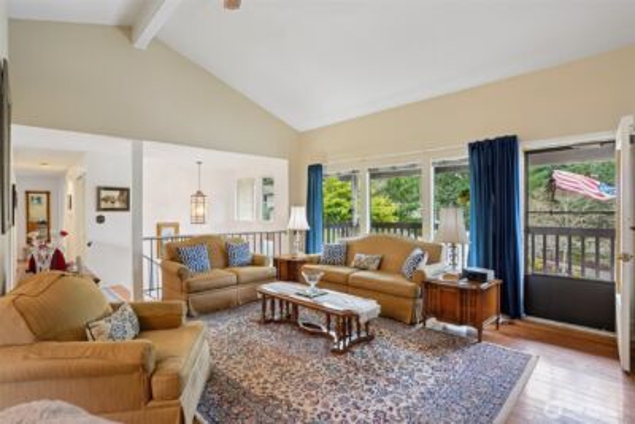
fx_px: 300
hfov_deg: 93.3
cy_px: 212
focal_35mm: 17
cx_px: 318
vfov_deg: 70.5
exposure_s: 1/10
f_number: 8
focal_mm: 17
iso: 400
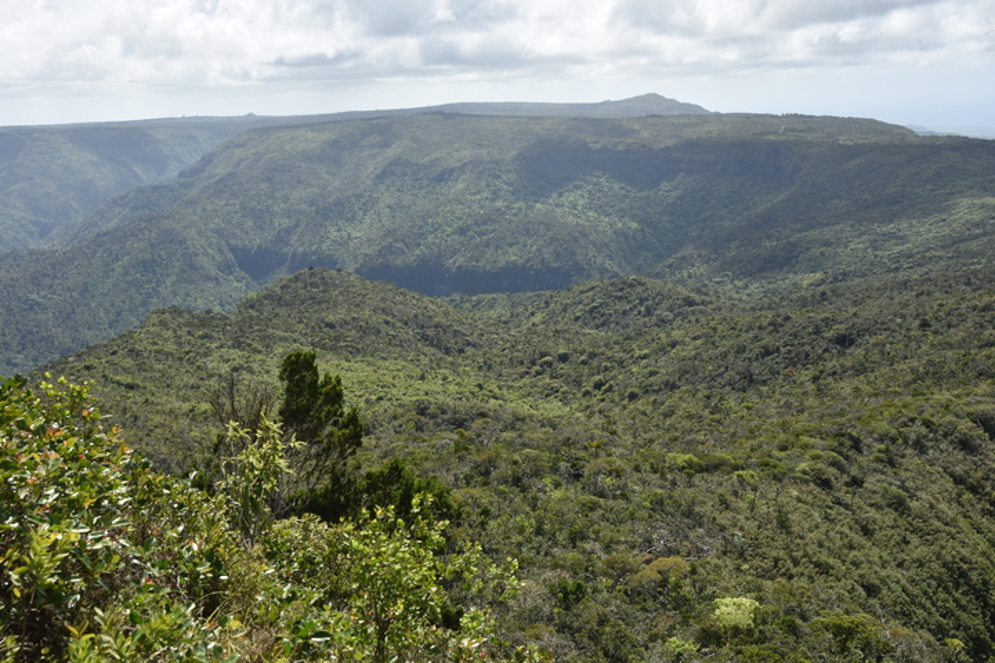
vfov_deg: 35.5
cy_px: 332
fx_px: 1036
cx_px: 498
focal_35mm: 38
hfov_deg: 51.3
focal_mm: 25
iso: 220
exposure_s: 1/500
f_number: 8
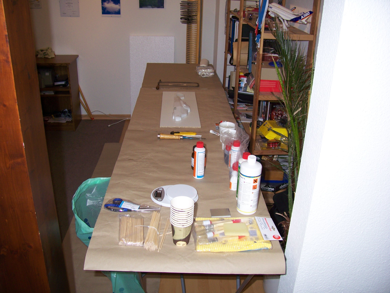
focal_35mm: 34
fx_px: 383
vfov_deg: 41.8
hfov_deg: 54.0
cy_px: 146
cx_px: 195
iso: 80
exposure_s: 1/60
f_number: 2.7
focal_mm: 5.6
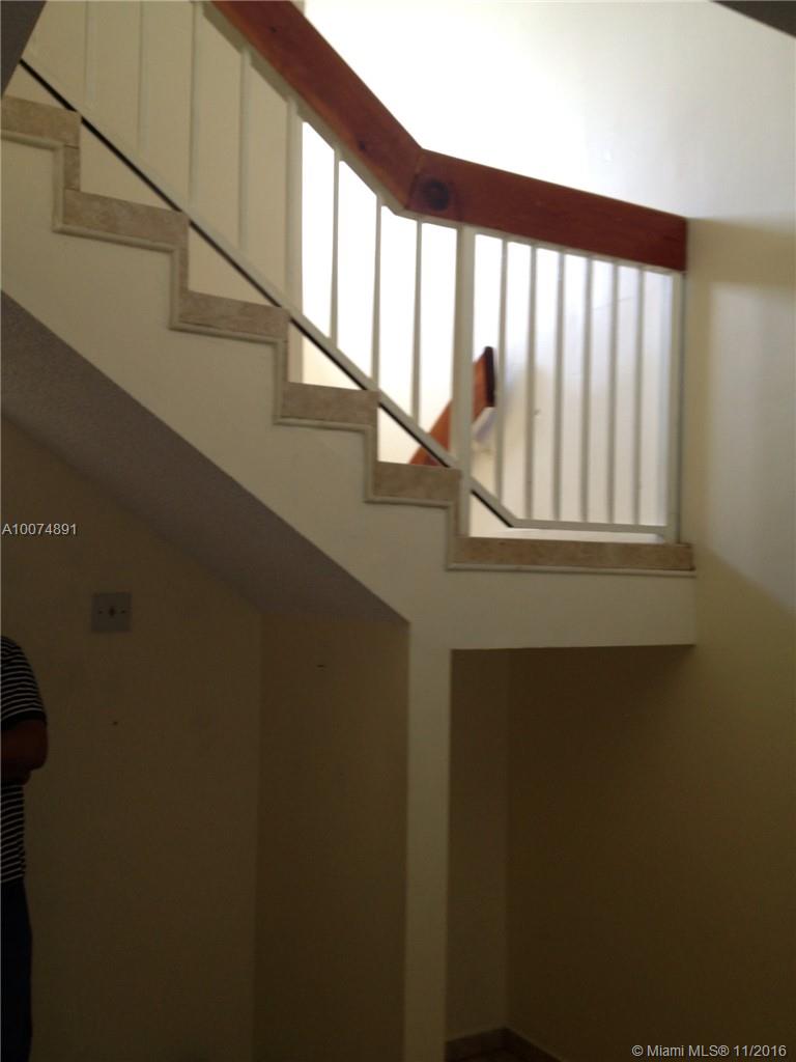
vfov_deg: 52.6
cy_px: 531
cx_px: 398
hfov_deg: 40.7
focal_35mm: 35
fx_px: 1073
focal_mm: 4.28
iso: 64
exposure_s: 1/30
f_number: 2.4
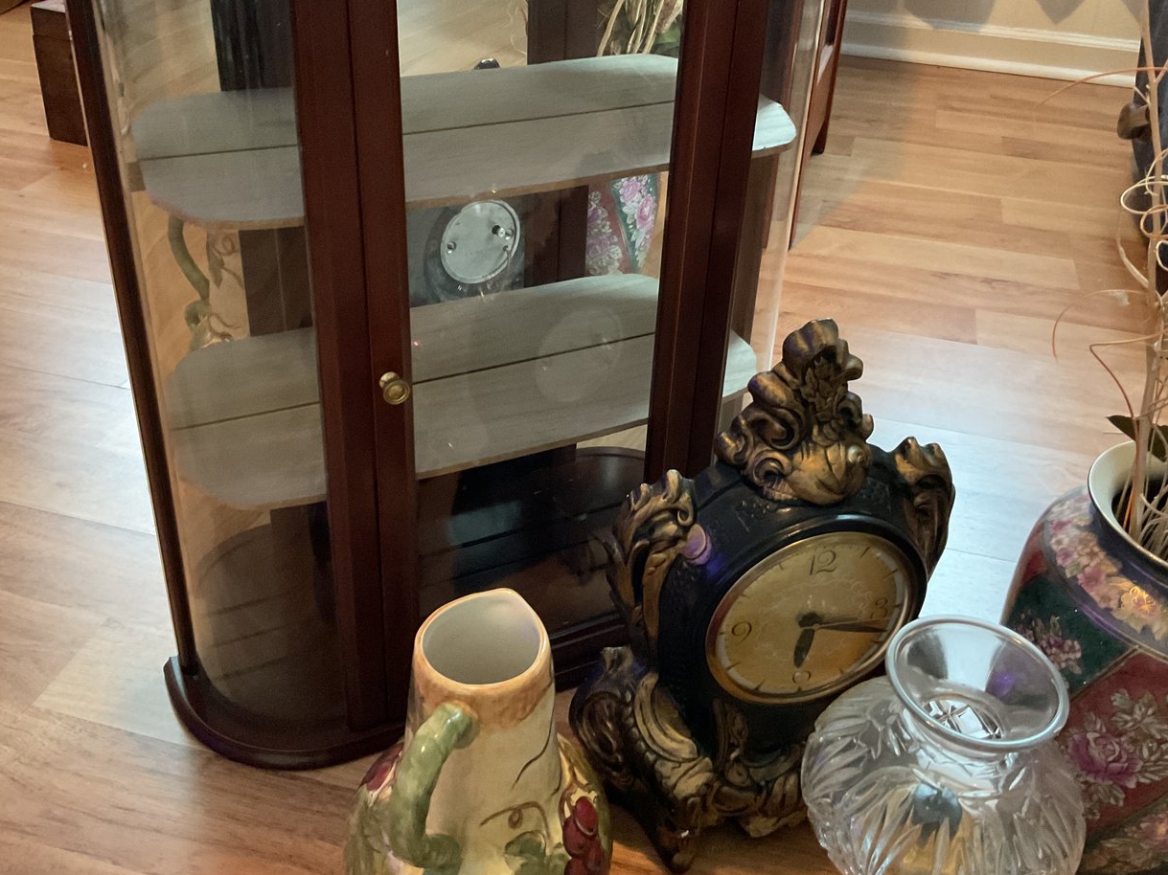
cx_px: 591
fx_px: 1215
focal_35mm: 36
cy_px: 350
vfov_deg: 39.5
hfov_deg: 51.4
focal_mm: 3
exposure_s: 1/30
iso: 400
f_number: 1.8
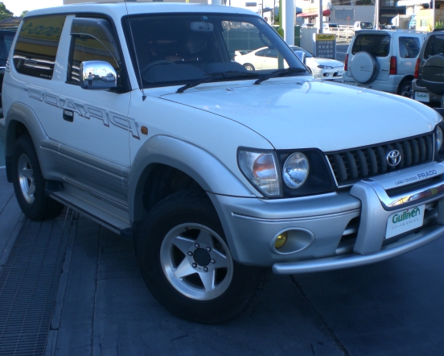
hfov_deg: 42.9
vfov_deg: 34.9
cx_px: 227
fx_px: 565
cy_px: 164
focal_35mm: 43
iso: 50
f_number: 3.1
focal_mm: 6.3
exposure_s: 1/200
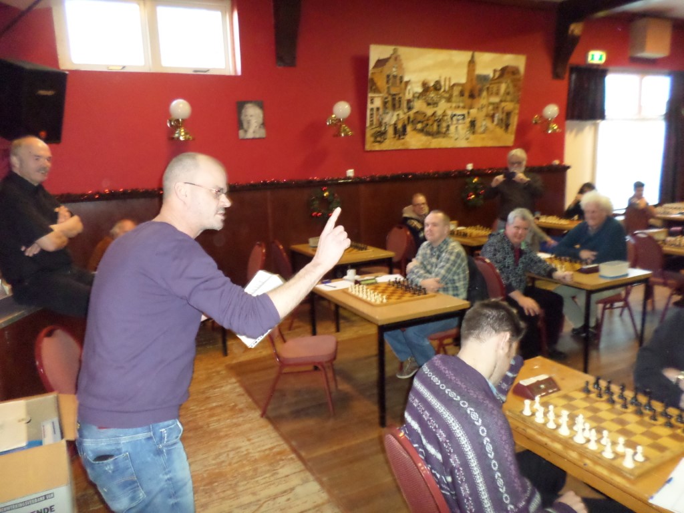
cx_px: 342
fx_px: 494
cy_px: 256
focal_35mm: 25
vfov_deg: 54.9
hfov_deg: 69.4
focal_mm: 4.5
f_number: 2.5
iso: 480
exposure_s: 1/20
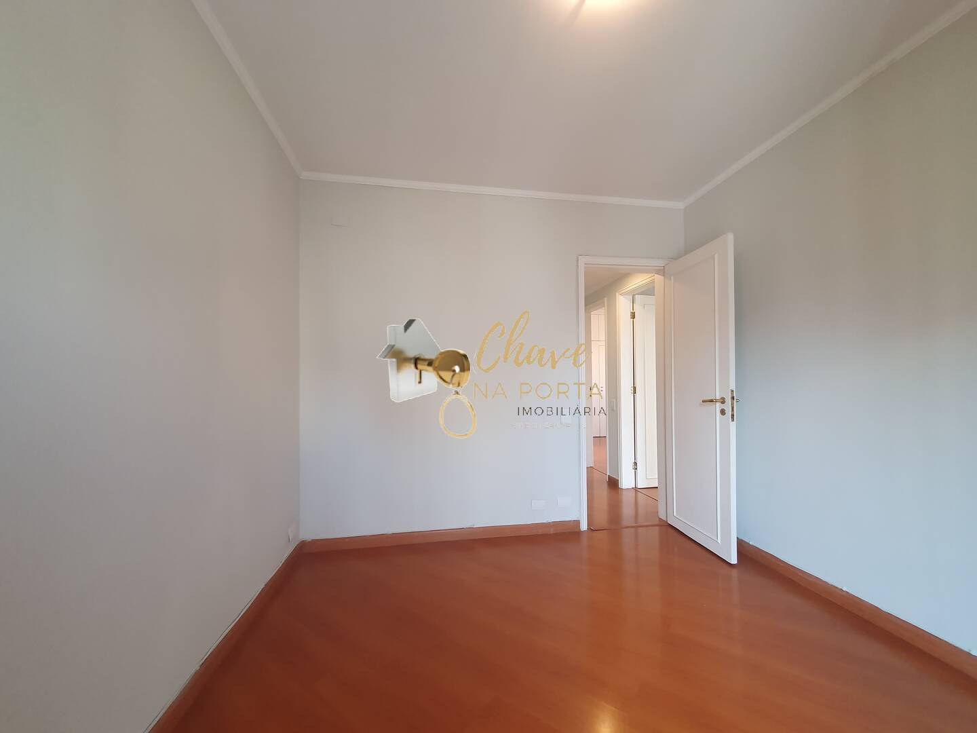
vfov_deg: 89.9
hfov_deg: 106.2
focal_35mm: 13
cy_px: 366
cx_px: 488
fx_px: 367
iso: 250
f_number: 2.2
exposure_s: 1/60
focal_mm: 1.8
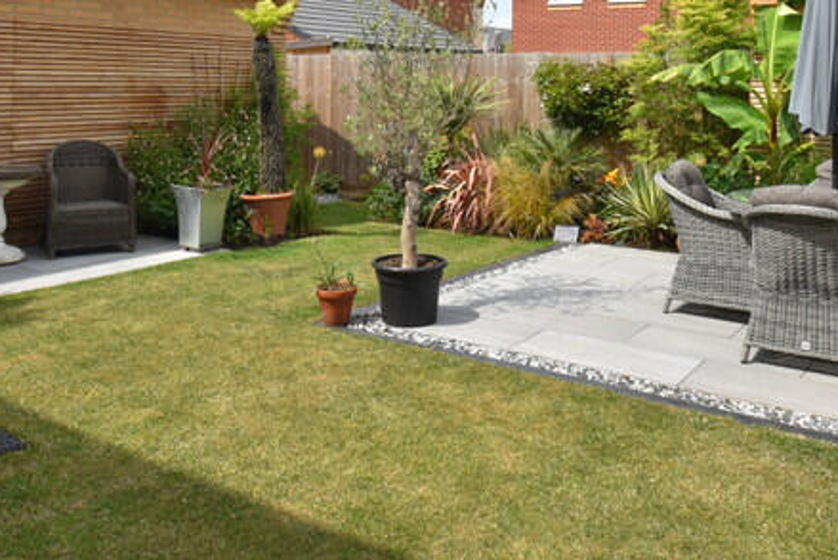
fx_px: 815
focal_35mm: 35
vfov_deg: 35.0
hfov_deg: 54.3
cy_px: 26
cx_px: 464
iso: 100
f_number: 8
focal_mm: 10
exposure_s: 1/250
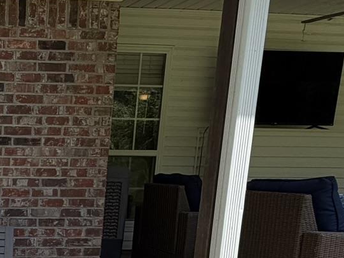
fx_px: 527
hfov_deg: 30.0
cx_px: -86
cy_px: 259
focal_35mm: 53
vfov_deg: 26.1
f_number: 2.2
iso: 40
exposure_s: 1/751
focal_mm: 2.22
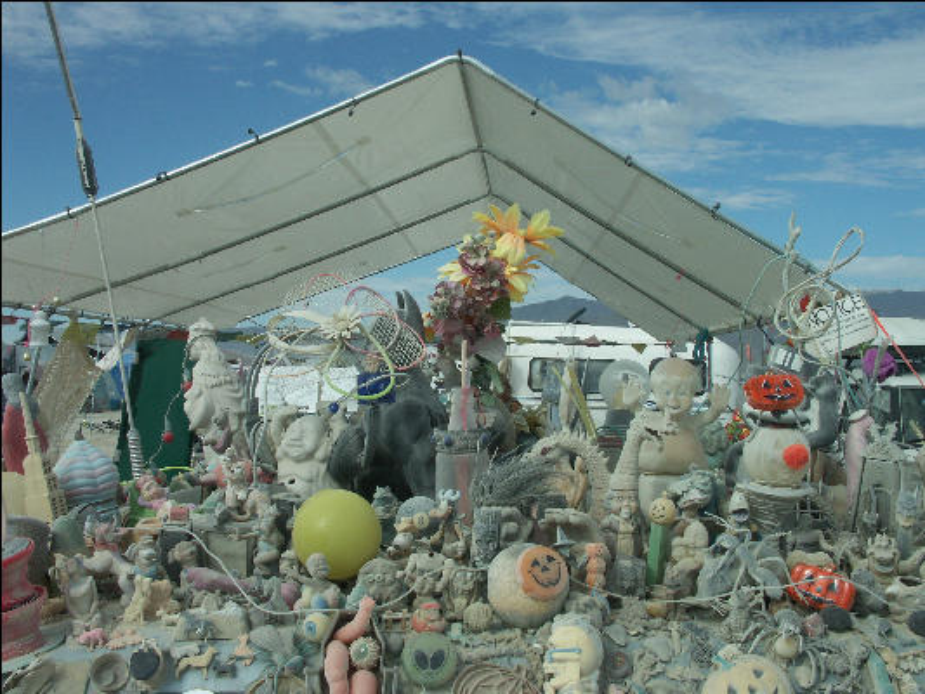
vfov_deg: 36.0
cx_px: 462
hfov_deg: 46.8
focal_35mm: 40
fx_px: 1069
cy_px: 347
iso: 100
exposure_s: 1/500
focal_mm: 10.42
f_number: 9
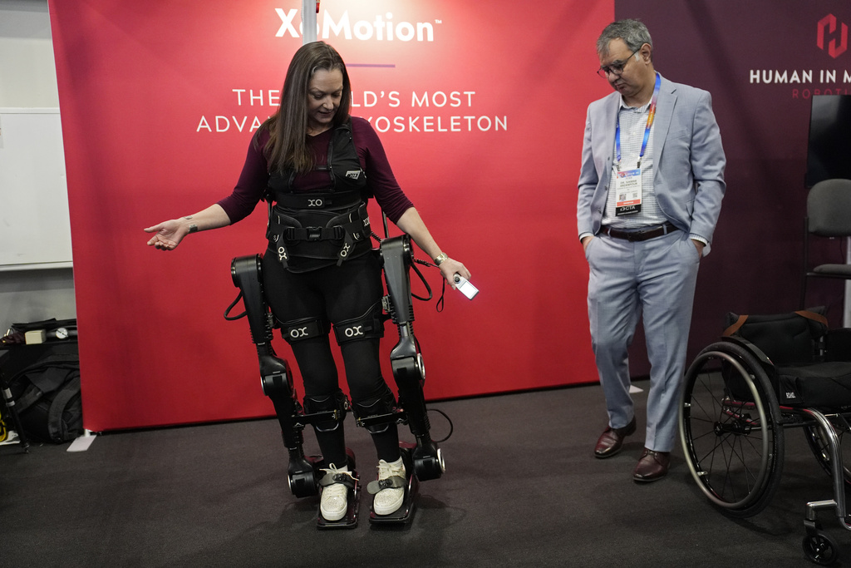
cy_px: 284
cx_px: 426
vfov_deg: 40.0
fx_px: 780
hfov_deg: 57.2
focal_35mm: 33
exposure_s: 1/200
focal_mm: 33
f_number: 2.8
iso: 3200
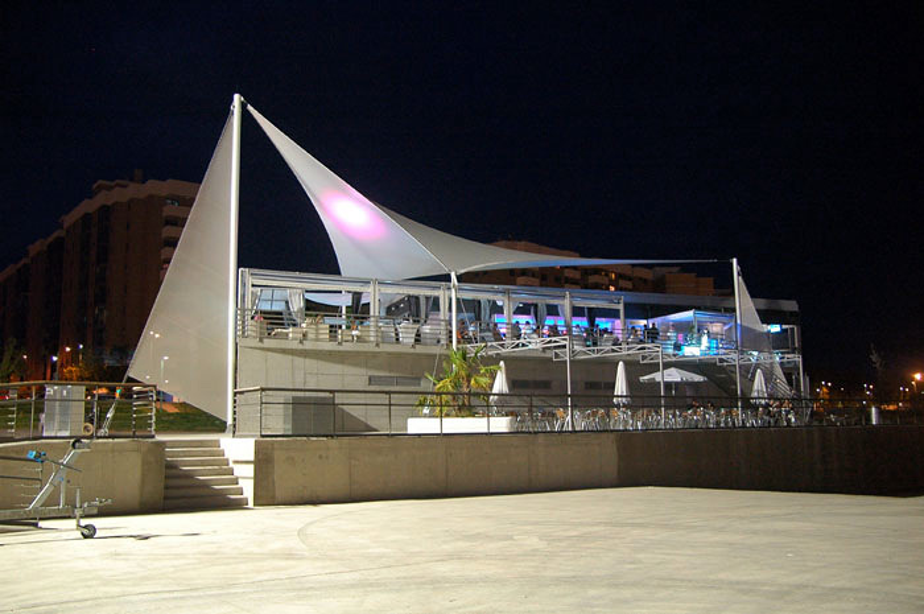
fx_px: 846
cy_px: 307
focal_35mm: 33
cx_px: 462
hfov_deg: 57.3
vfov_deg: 39.9
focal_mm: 22
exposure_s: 1/13
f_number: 3.8
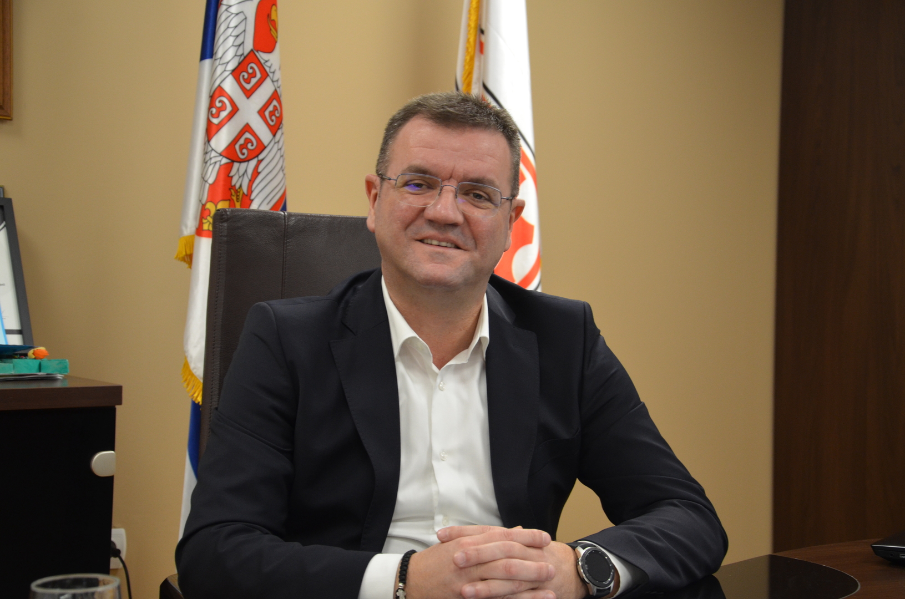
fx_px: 1693
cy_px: 300
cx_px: 452
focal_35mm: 68
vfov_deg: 20.1
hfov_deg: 29.9
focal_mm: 45
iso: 800
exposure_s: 1/60
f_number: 4.8
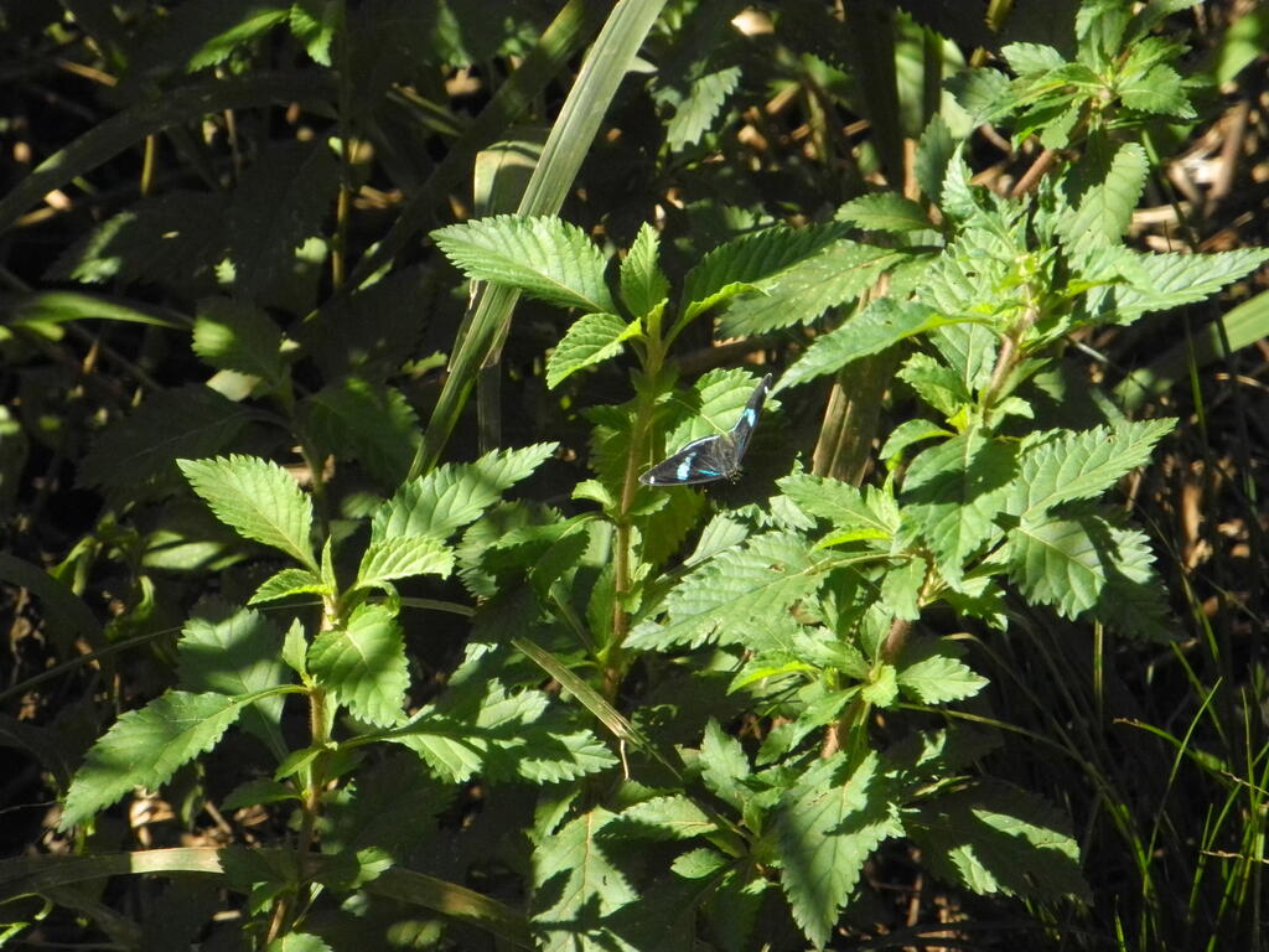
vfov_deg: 7.4
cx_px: 634
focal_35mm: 200
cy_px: 476
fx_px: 7332
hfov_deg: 9.9
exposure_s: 1/1000
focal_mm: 42.6
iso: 800
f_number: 5.6
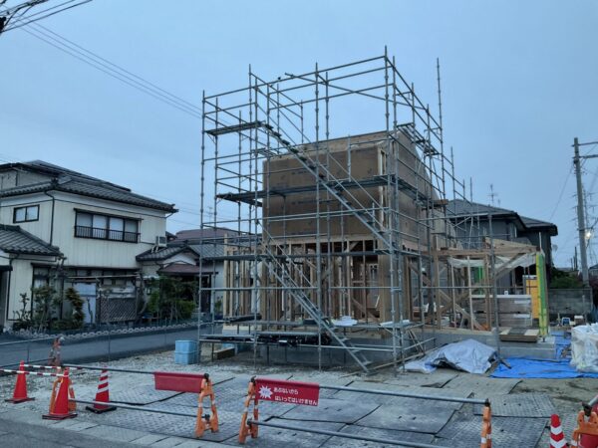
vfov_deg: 48.2
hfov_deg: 61.7
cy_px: 224
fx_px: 501
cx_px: 299
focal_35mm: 29
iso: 125
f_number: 1.8
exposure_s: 1/60
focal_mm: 3
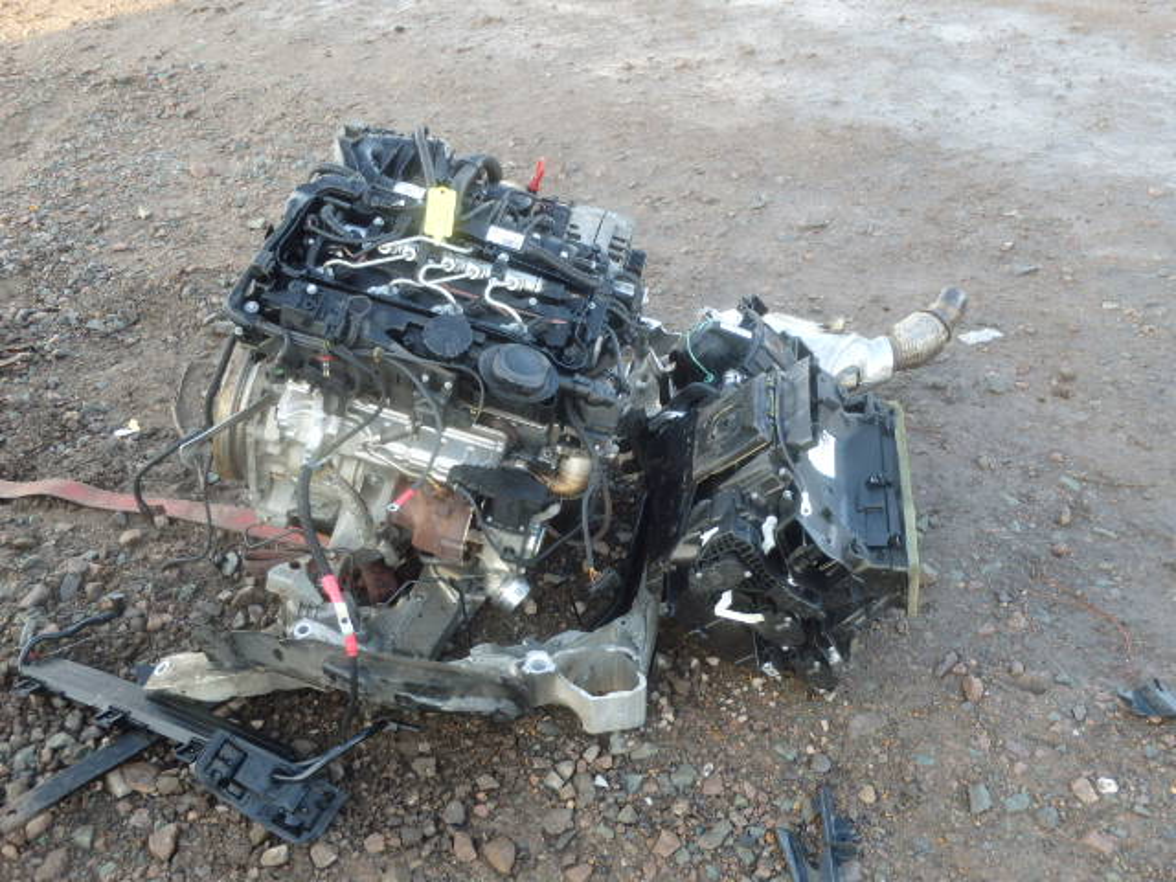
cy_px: 441
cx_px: 588
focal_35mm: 36
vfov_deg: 39.7
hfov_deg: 51.4
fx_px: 1223
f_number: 4.5
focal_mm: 6.4
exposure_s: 1/50
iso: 200
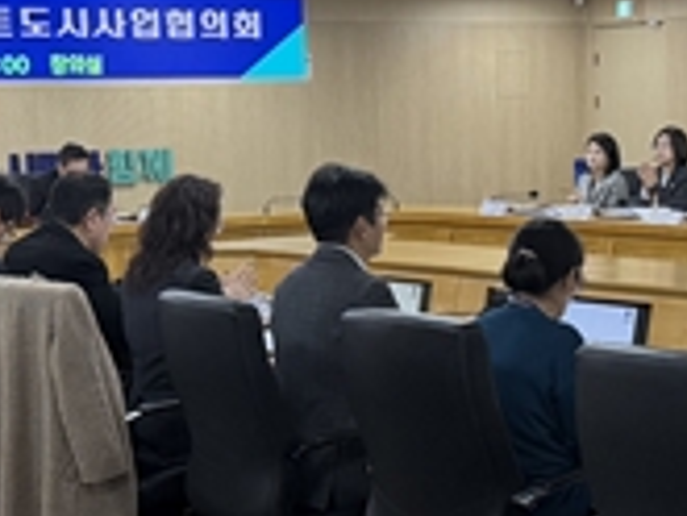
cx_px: 491
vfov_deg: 14.5
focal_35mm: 102
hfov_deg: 19.2
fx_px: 2026
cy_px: 343
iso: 400
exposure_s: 1/240
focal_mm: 6.76
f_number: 1.78
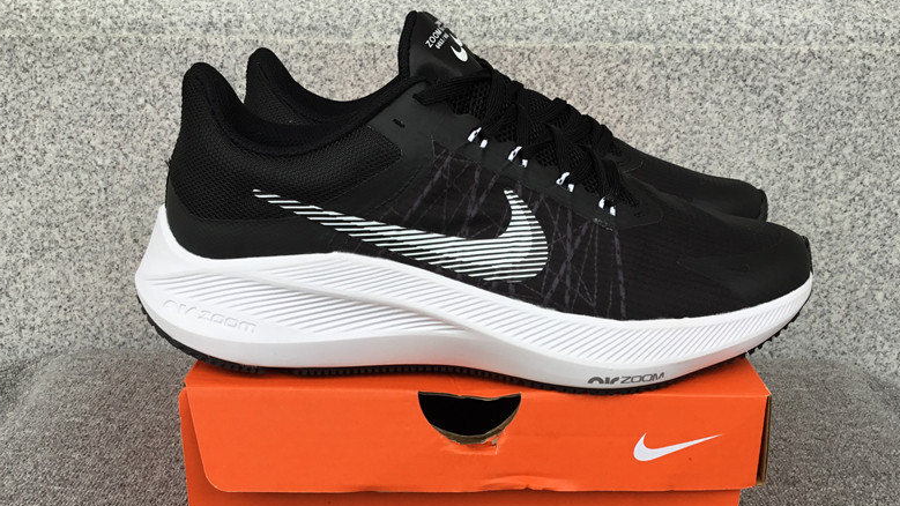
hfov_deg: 51.6
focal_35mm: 39
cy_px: 310
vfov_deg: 30.3
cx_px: 466
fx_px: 931
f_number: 2.4
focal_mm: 3.3
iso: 25
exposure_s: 1/100
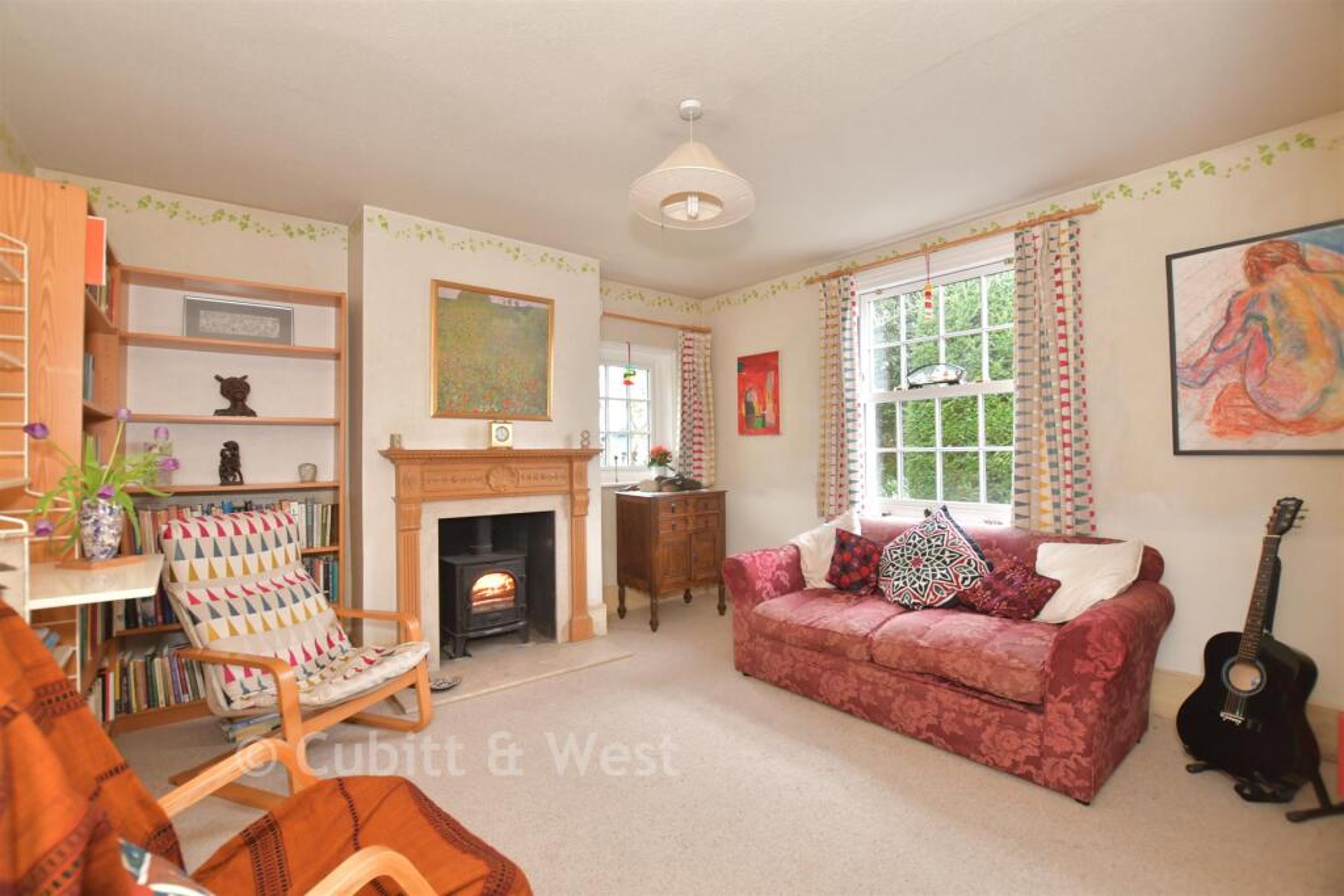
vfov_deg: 77.3
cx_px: 672
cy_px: 448
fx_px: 560
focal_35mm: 15
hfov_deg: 100.4
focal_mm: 10
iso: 640
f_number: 5
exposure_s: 1/13
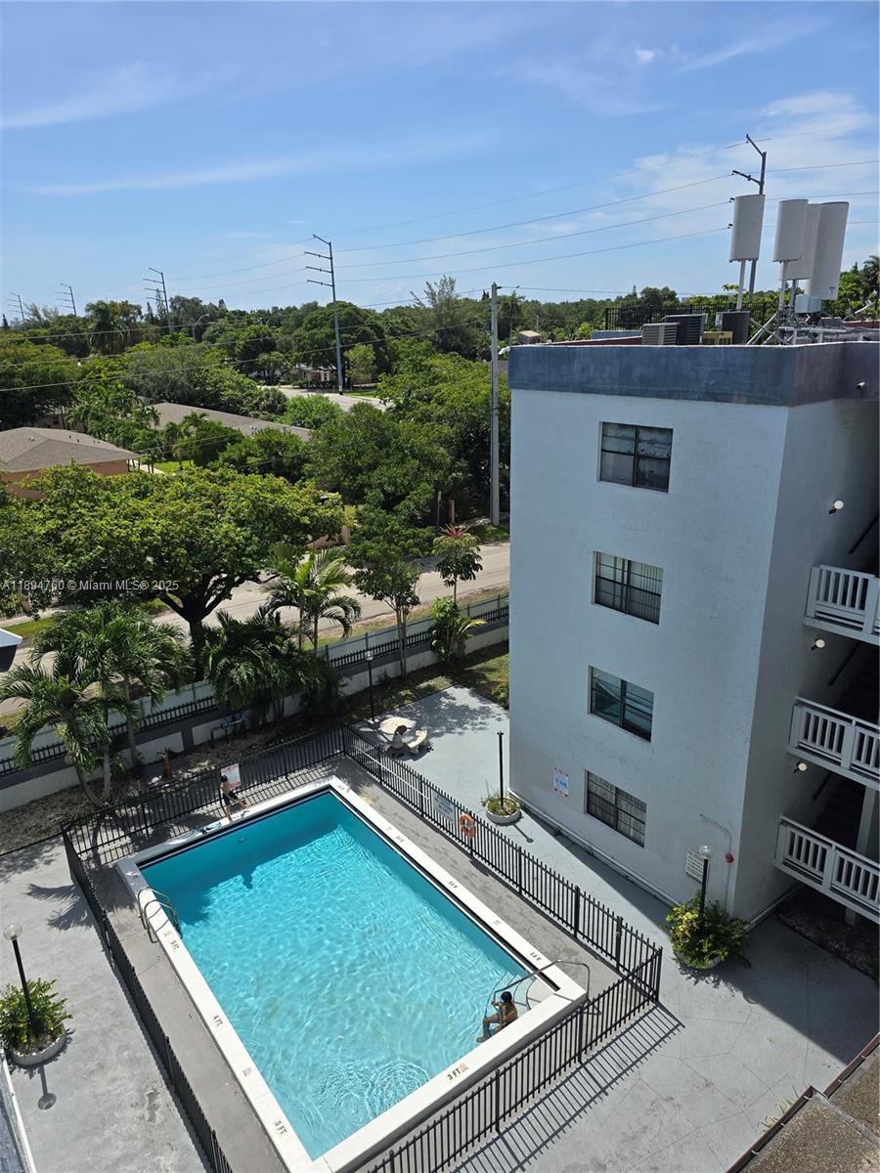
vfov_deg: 73.9
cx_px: 440
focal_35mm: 23
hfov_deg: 58.9
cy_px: 586
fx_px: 780
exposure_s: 1/970
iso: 12
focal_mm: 6.3
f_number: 1.7
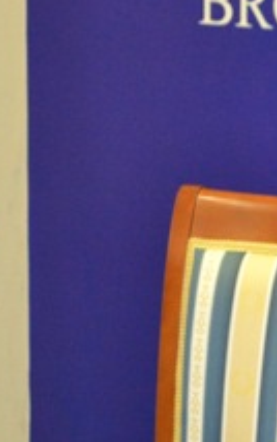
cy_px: 241
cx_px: 599
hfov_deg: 5.1
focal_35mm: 252
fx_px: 3034
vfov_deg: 8.3
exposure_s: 1/60
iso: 2800
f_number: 5.6
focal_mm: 55
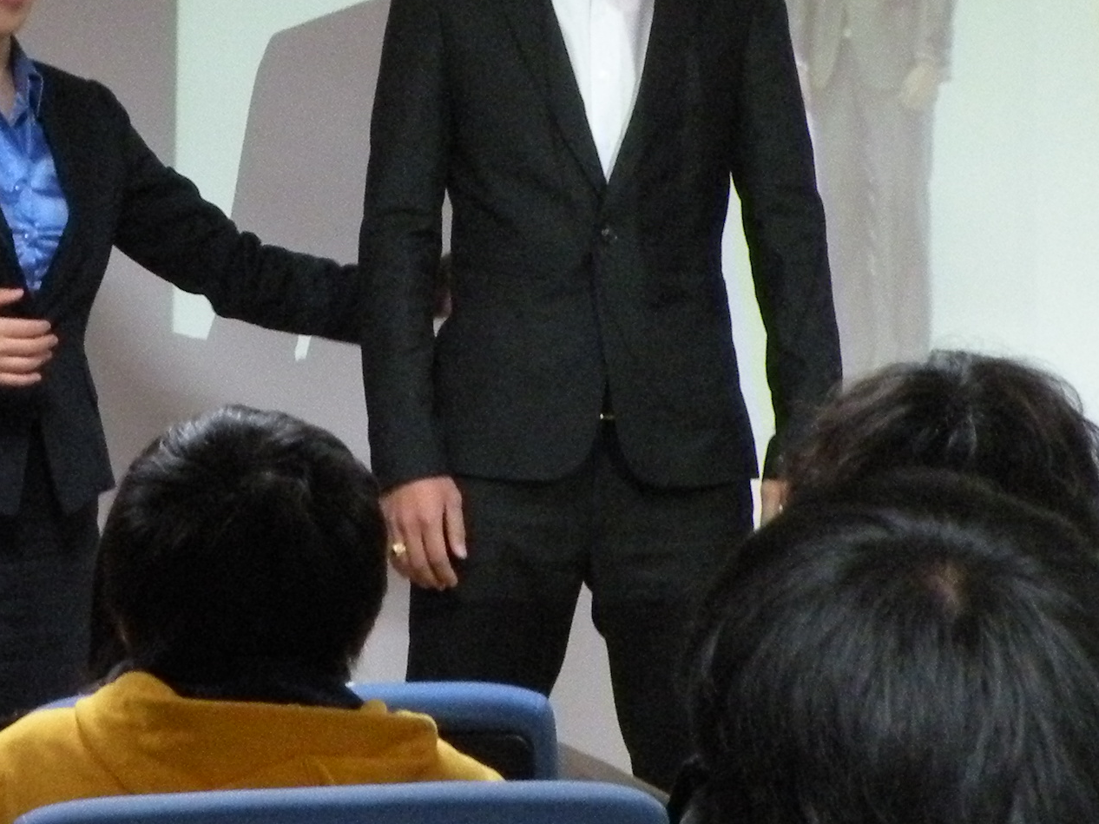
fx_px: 8507
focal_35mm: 268
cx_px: 319
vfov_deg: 5.5
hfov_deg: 7.4
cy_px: -23
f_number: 4
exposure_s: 1/44.6
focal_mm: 16.4
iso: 400
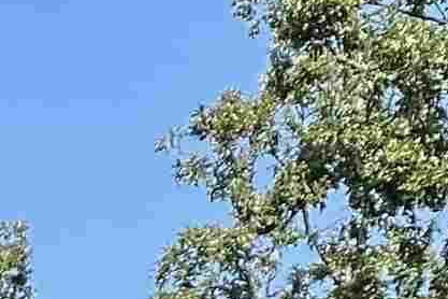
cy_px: 1226
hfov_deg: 4.1
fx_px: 6097
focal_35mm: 490
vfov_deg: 2.7
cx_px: -516
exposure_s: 1/424
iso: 20
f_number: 2.2
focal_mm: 7.5
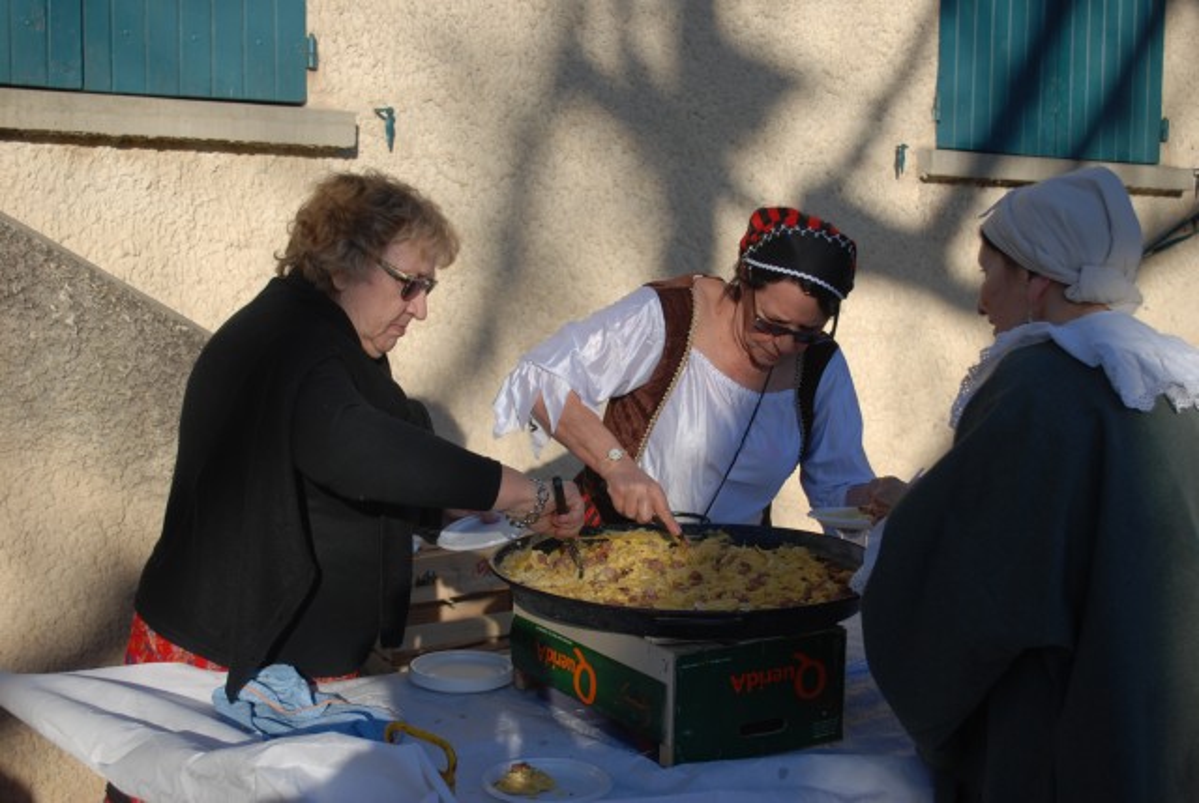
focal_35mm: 48
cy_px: 402
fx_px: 1601
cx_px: 600
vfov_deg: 28.2
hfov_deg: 41.1
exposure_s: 1/640
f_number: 4.8
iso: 100
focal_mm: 32
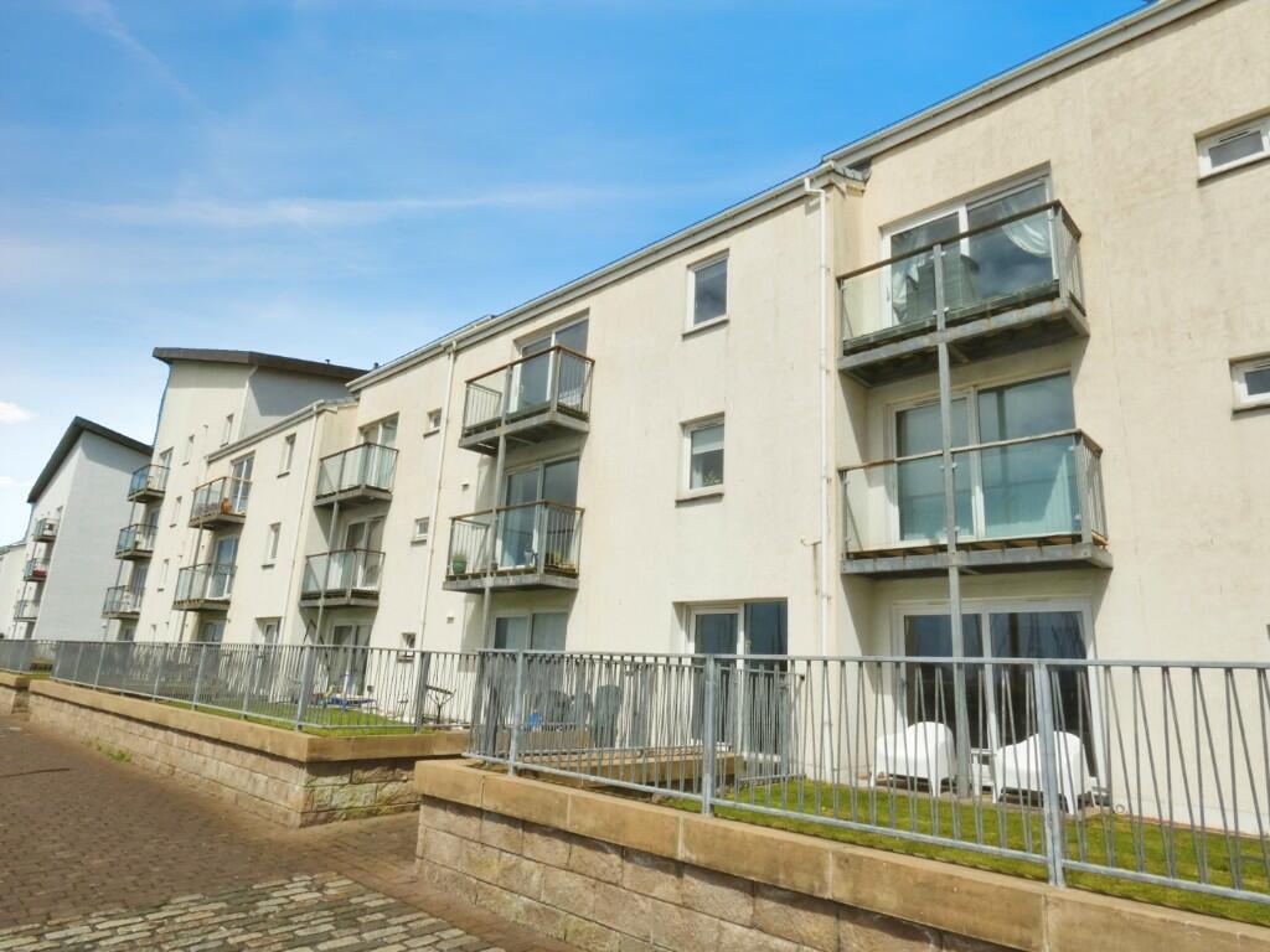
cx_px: 635
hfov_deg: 81.7
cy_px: 476
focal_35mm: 20
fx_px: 734
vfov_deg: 66.0
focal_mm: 3.6
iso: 80
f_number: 6.3
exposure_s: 1/800
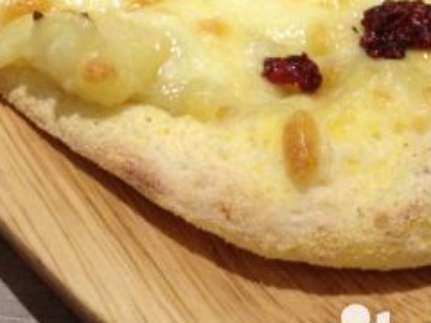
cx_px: 145
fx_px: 1270
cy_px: -31
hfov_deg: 19.2
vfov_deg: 14.2
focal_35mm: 102
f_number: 2.4
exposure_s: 1/20
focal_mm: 4.28
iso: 160
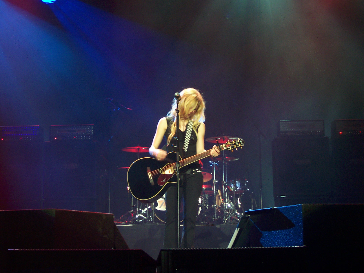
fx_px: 599
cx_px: 182
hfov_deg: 33.8
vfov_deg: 25.7
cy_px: 136
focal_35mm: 57
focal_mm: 8.6
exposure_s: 1/45
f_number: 3.4
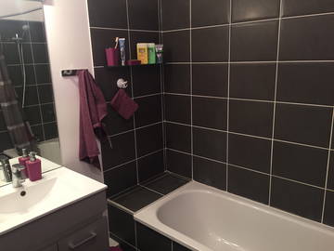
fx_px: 280
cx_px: 167
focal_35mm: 29
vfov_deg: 48.2
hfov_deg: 61.7
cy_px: 126
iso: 160
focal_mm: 4.15
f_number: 2.2
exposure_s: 1/33
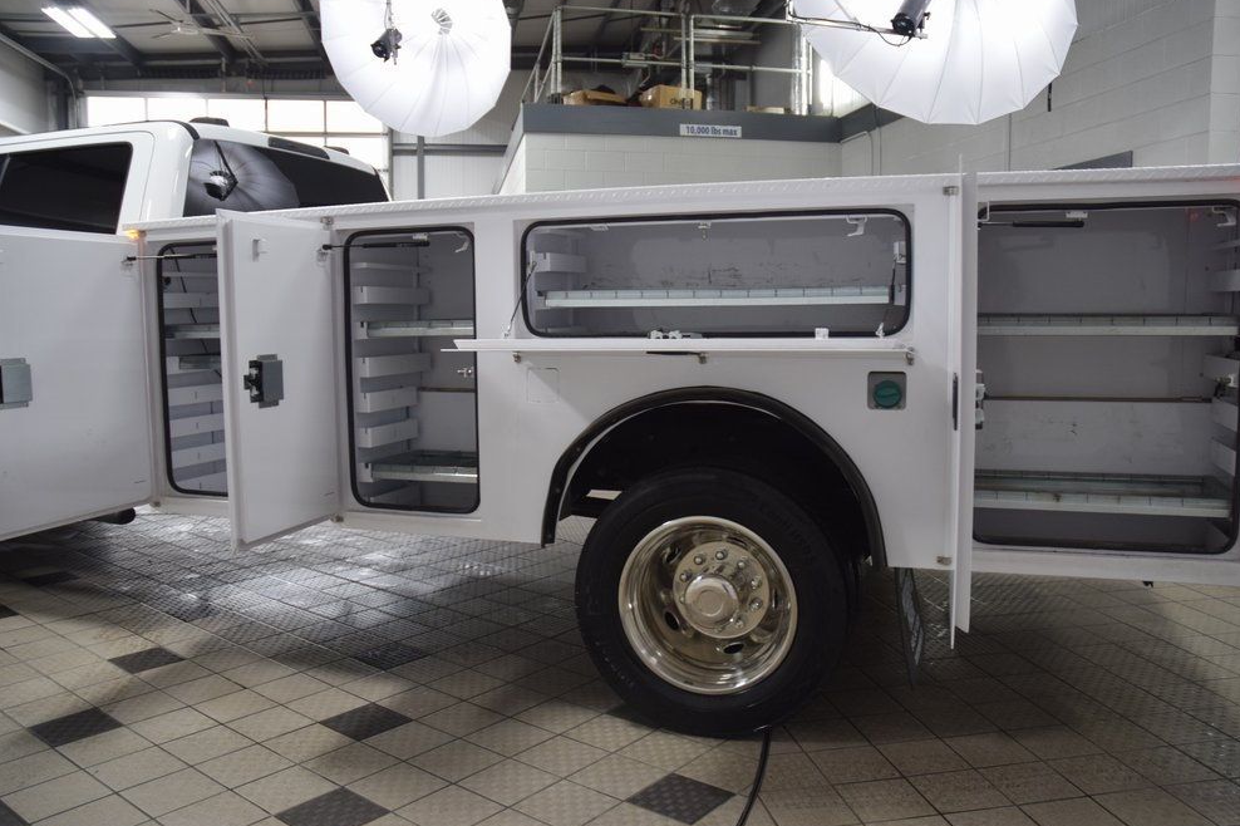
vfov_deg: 46.4
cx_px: 621
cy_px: 410
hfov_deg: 65.5
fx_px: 964
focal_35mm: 28
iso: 560
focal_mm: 18
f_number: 4
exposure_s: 1/60
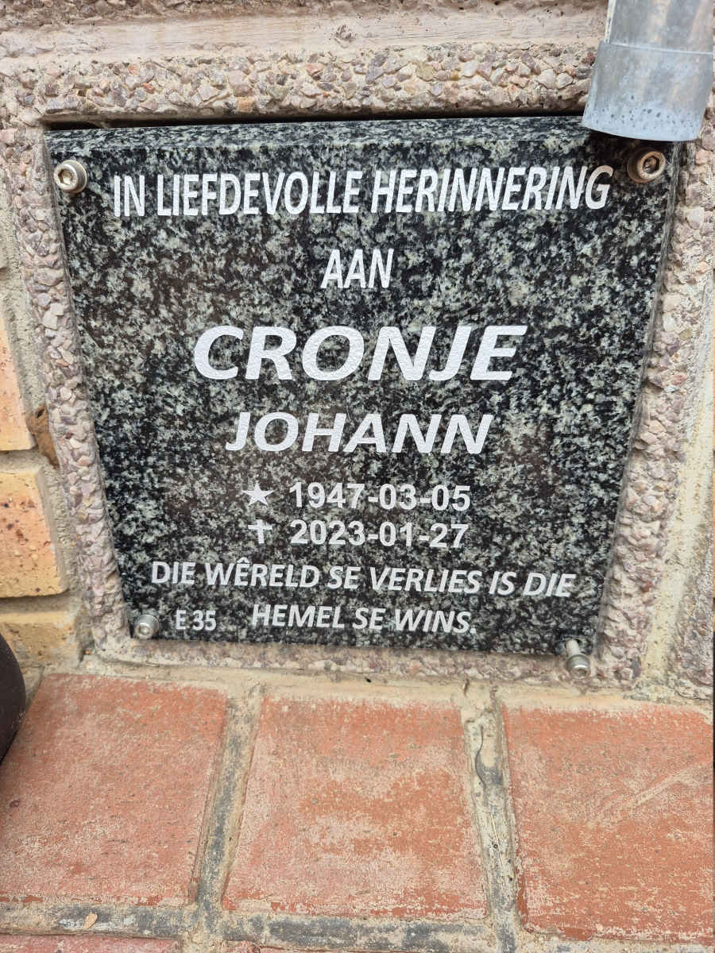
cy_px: 476
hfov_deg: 58.9
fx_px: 633
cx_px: 358
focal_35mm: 23
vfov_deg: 73.9
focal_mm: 5.4
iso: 80
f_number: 1.8
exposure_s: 1/180
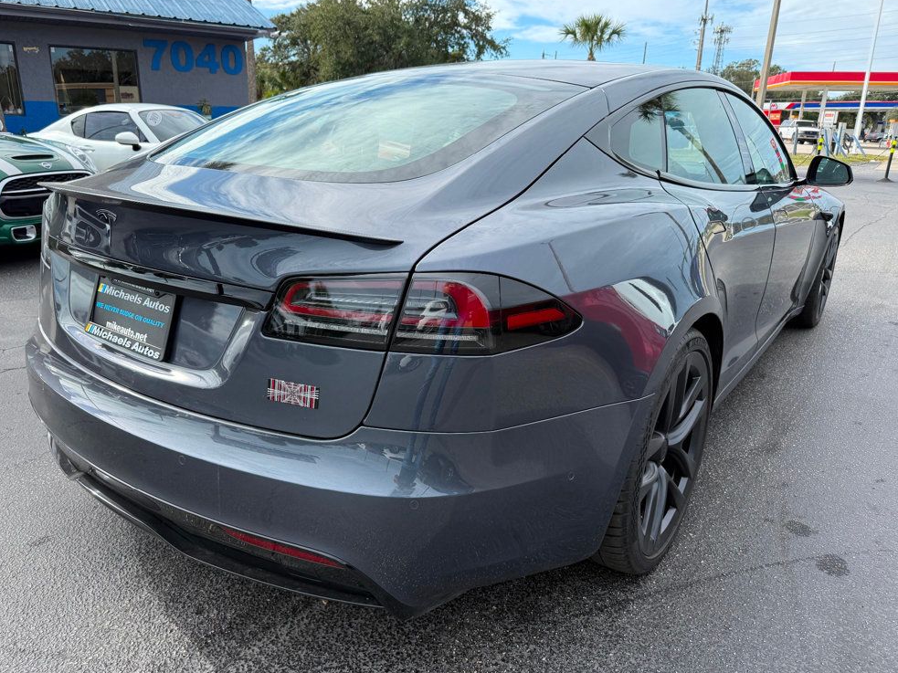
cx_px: 431
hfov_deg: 69.4
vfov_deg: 54.9
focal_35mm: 25
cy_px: 337
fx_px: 648
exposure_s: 1/2525
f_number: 1.78
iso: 100
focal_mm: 6.76
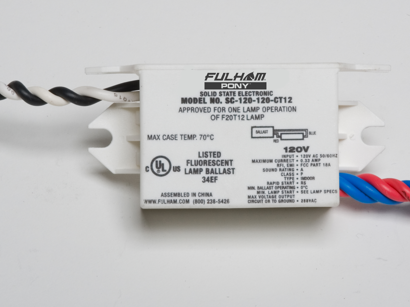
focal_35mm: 120
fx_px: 1421
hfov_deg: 16.4
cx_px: 239
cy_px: 148
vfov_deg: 12.3
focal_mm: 70
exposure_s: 1/200
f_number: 20
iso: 100
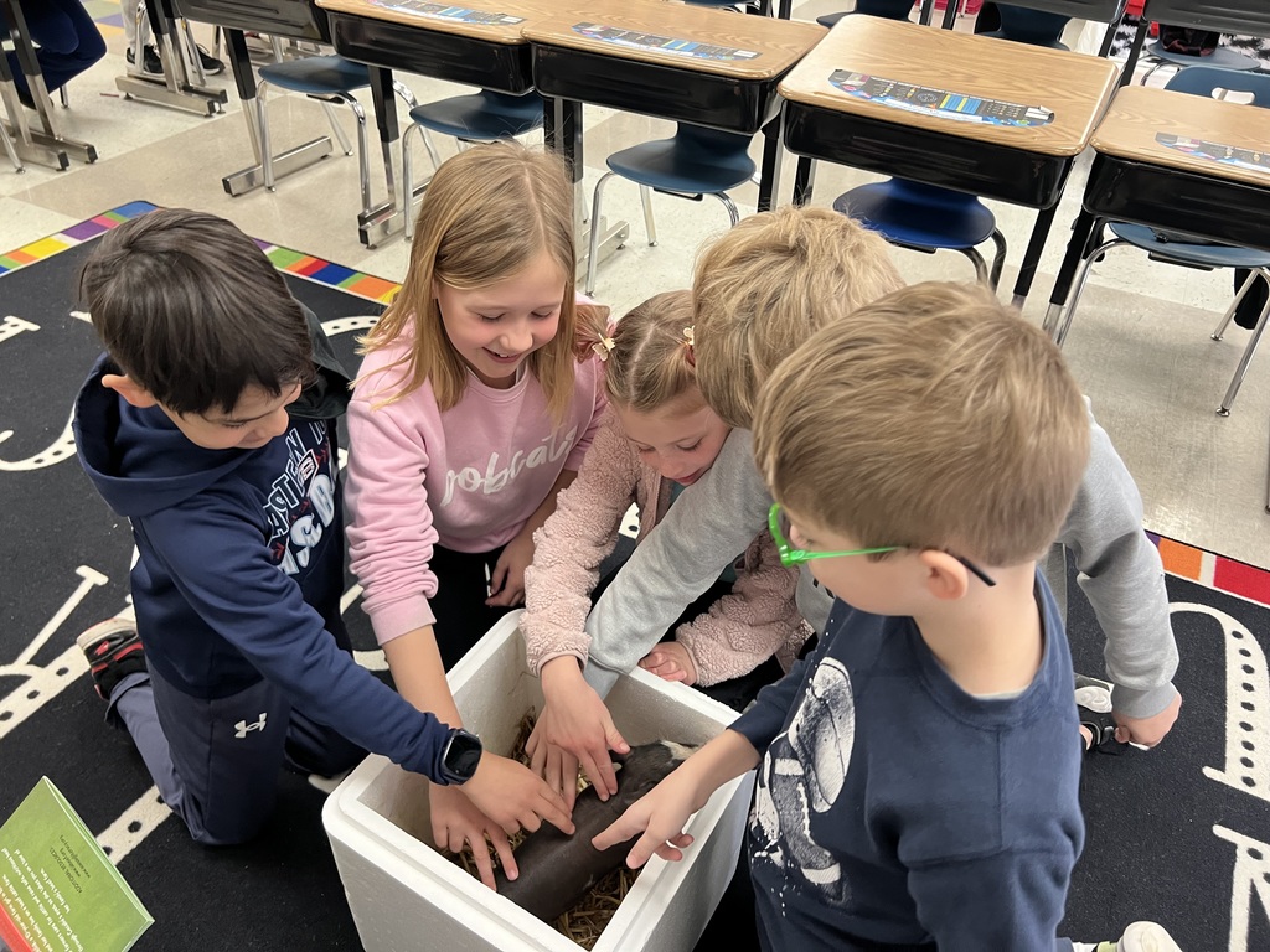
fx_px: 954
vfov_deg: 53.1
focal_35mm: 26
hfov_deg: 67.3
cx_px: 635
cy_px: 476
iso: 200
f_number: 1.5
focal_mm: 5.7
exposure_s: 1/60
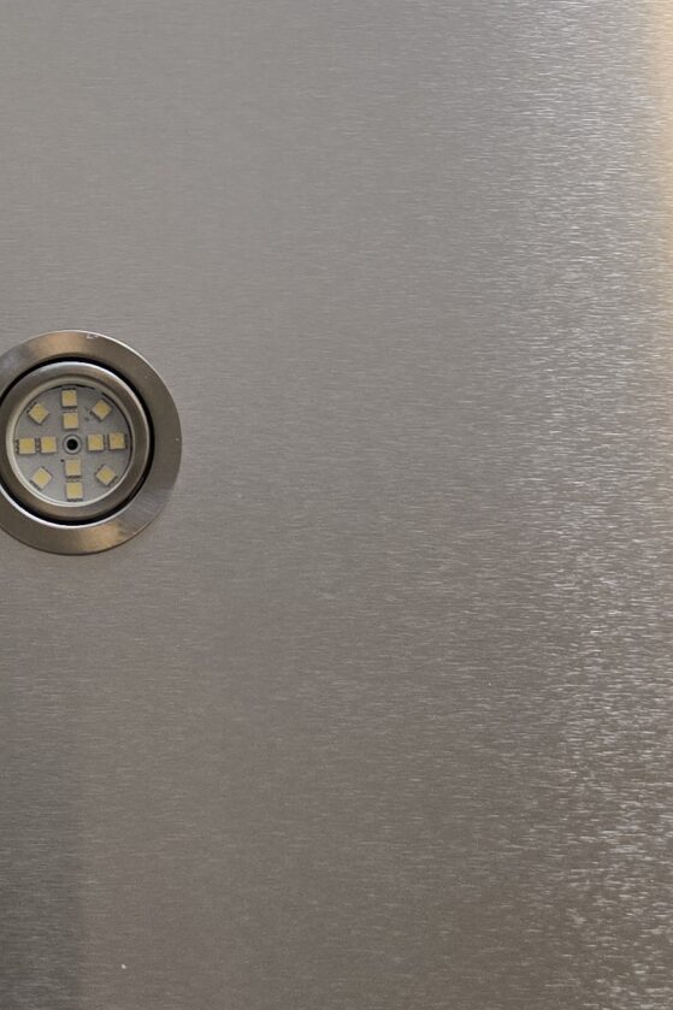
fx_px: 2048
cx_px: 58
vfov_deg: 26.3
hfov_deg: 18.3
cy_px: 1
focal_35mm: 73
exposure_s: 1/120
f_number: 1.7
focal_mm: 6.3
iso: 200
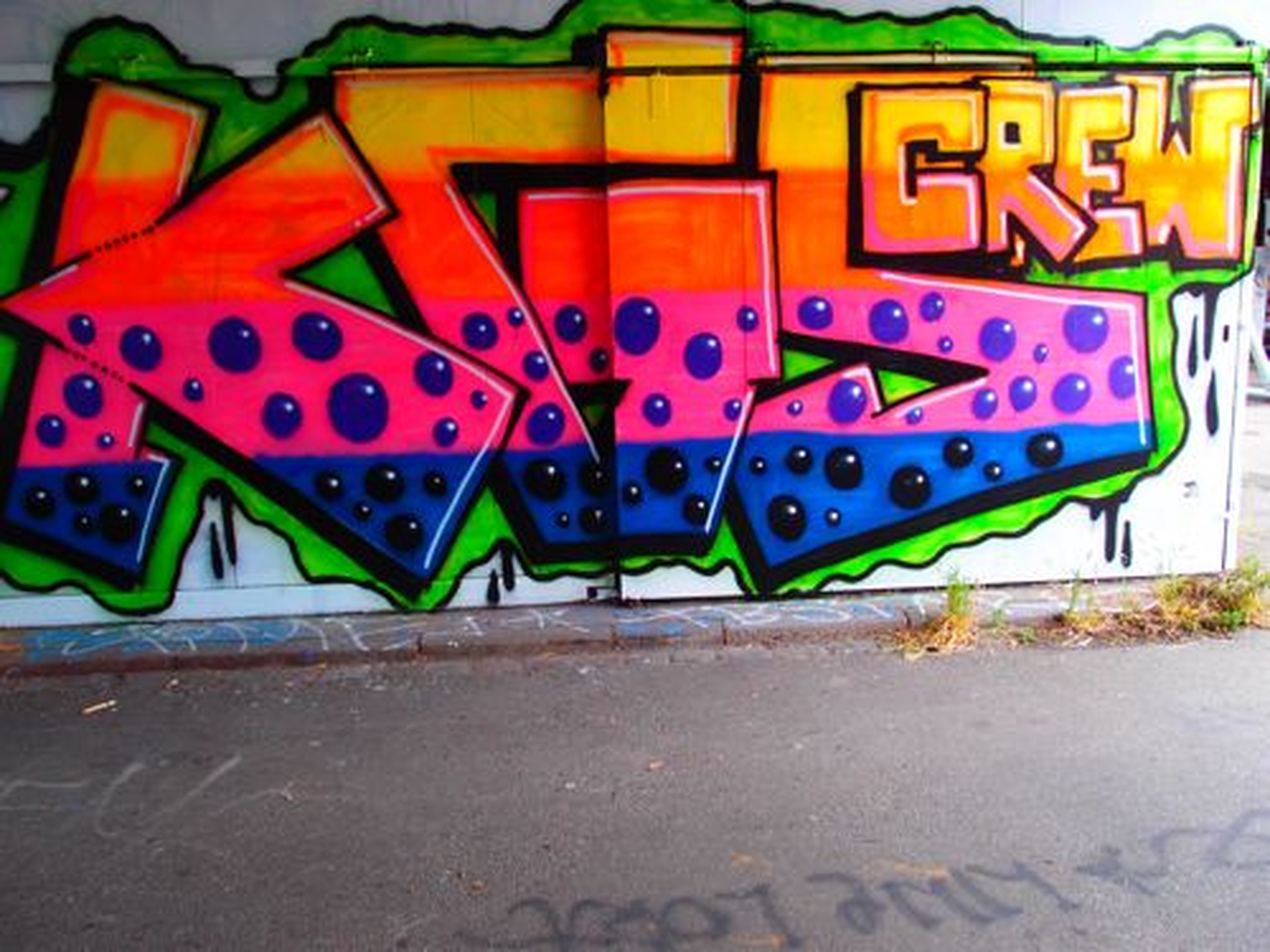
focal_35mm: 28
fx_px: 1027
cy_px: 476
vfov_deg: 49.7
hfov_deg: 63.4
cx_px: 635
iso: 100
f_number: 2.5
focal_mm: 6
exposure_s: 1/125
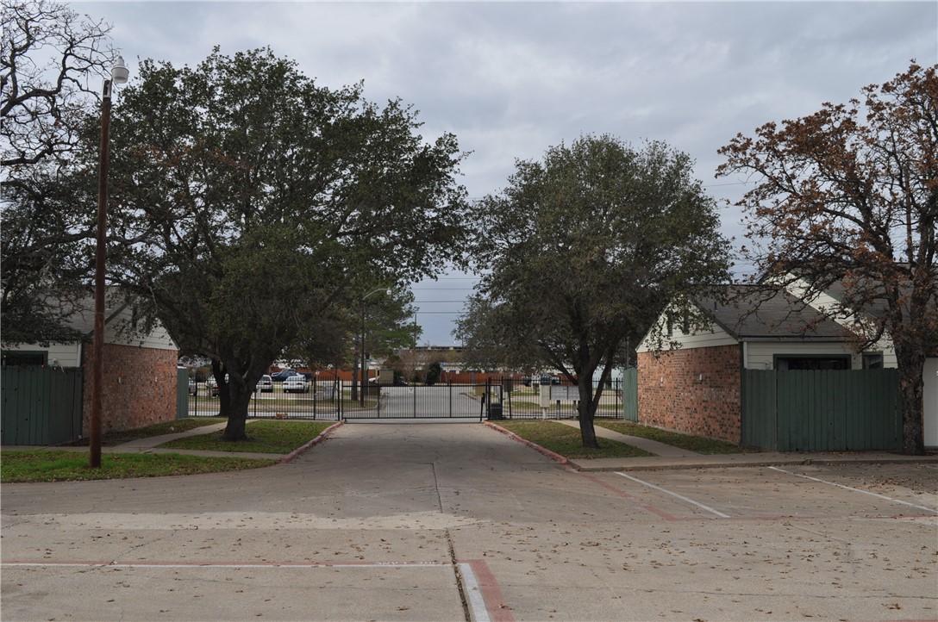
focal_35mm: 36
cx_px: 469
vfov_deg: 36.8
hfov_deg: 53.2
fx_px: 937
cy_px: 311
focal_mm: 24
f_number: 11
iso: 200
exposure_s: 1/200
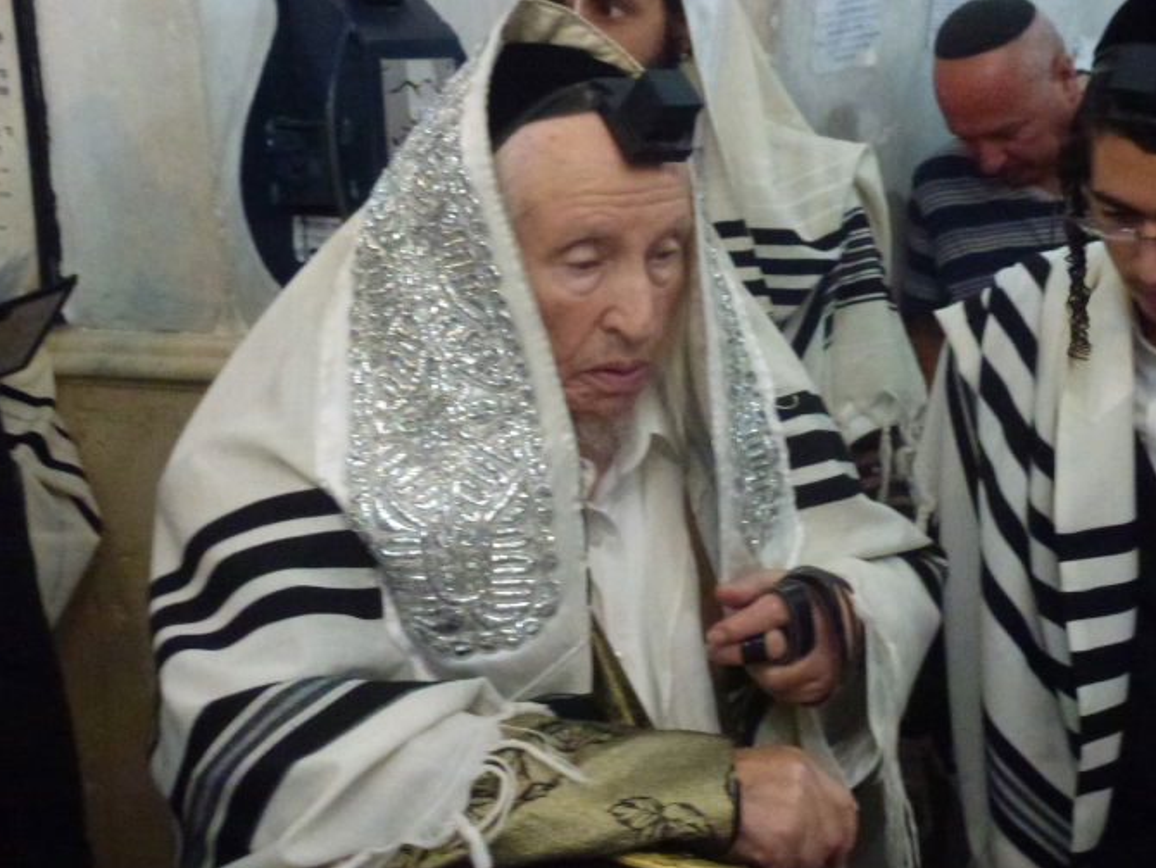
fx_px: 1837
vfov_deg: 26.5
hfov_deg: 34.5
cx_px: 801
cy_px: 330
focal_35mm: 55
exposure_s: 1/60
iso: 800
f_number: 3.7
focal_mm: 6.4
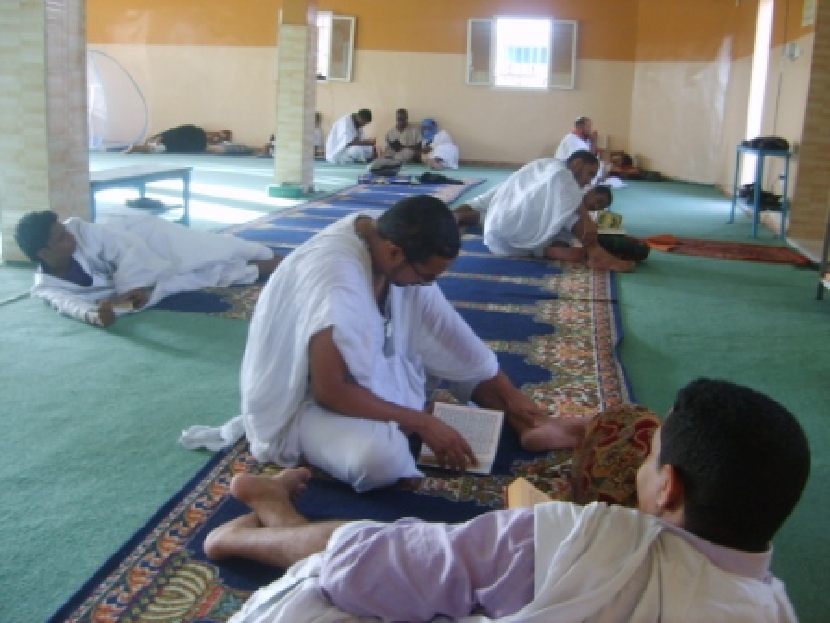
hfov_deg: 52.6
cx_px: 415
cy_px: 312
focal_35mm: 35
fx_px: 839
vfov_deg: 40.7
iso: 96
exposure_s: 1/30
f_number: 2.8
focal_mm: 5.8
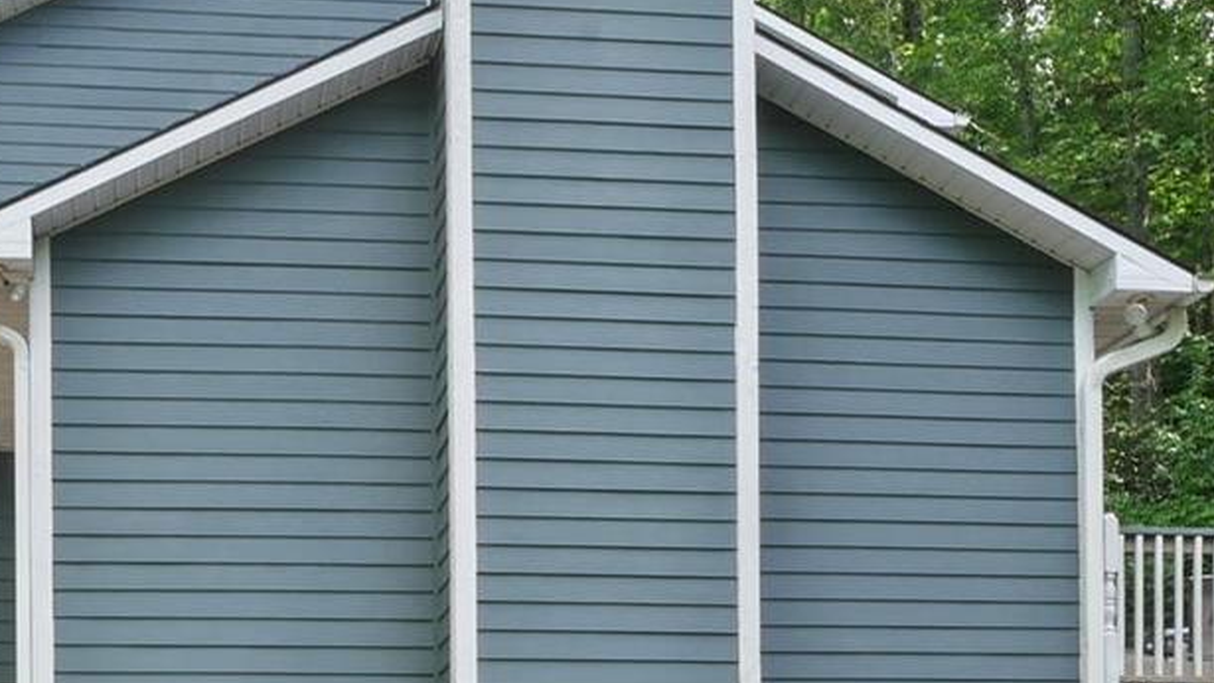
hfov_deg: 35.6
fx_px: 1867
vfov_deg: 19.0
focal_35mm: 58
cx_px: 378
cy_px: 922
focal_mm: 8
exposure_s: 1/13
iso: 200
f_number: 13
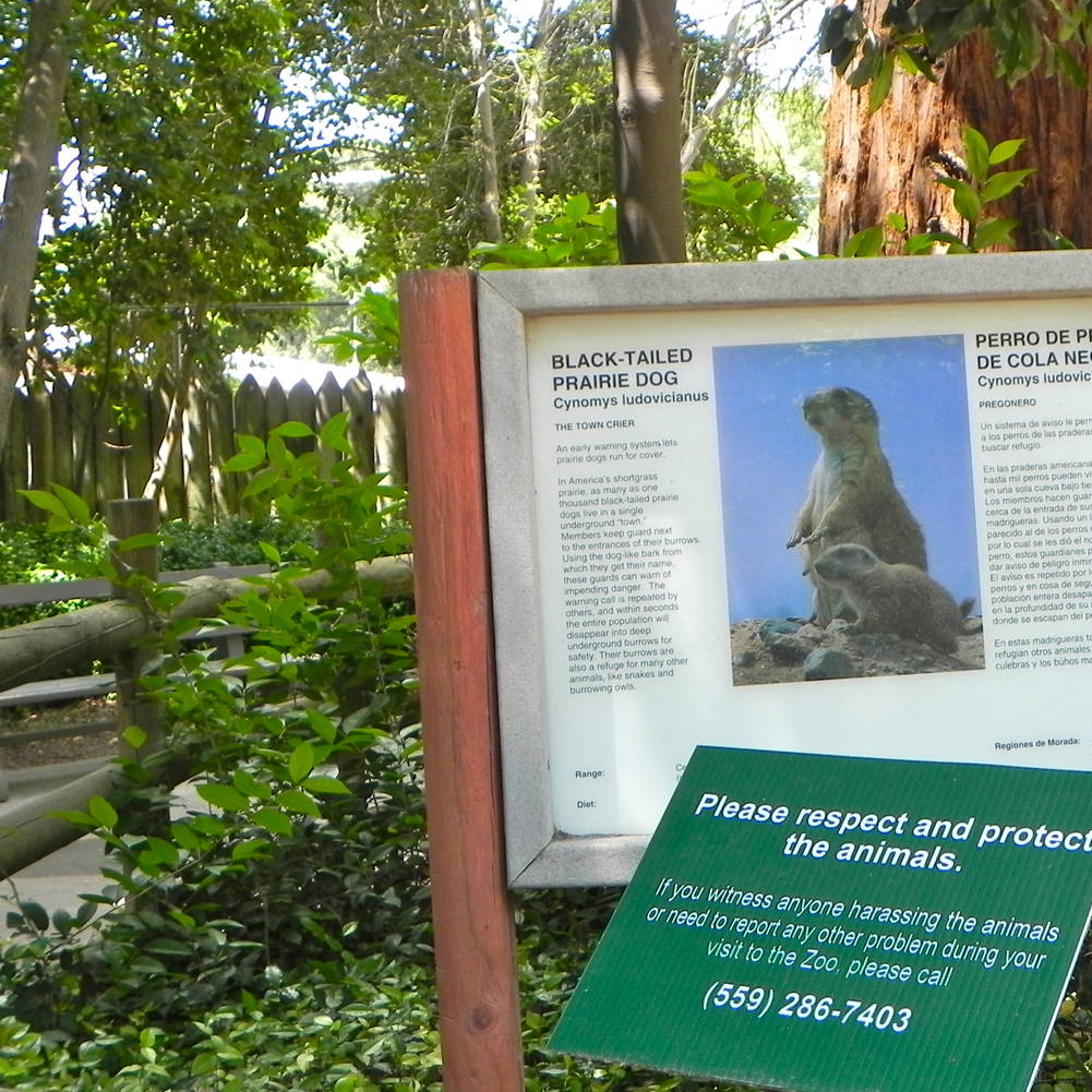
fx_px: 2320
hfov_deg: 26.1
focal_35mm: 65
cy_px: 528
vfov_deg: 26.5
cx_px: 829
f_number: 3.5
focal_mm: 8.2
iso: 160
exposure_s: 1/108
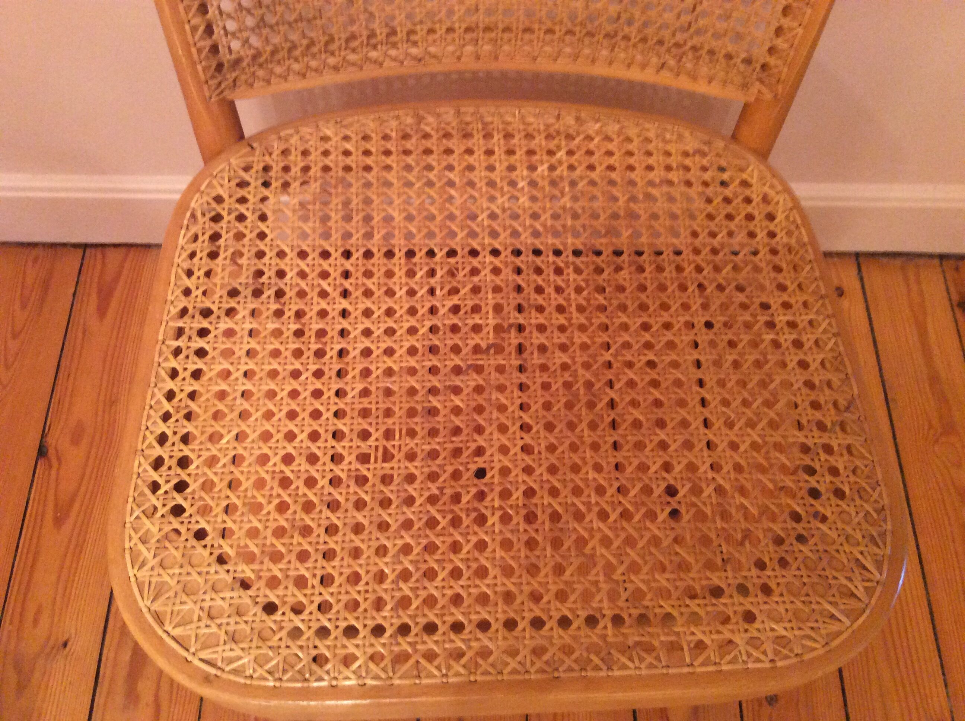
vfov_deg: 44.1
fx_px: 891
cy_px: 360
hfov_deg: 56.9
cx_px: 482
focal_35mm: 32
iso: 250
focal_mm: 3.3
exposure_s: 1/20
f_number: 2.4
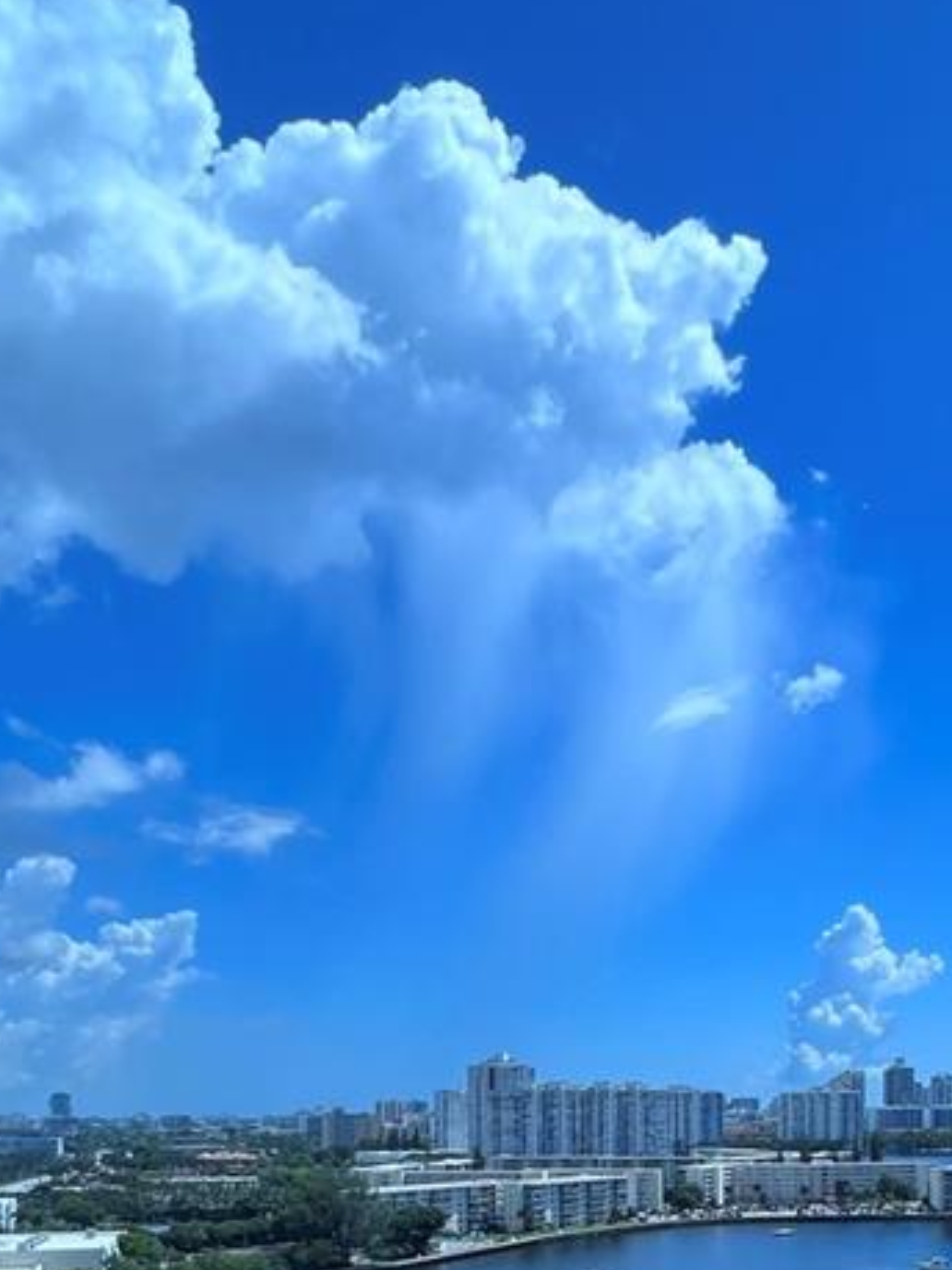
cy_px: 1157
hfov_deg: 41.3
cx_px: 625
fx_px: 1247
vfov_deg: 48.0
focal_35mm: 34
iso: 32
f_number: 1.8
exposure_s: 1/1325
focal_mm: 1.57
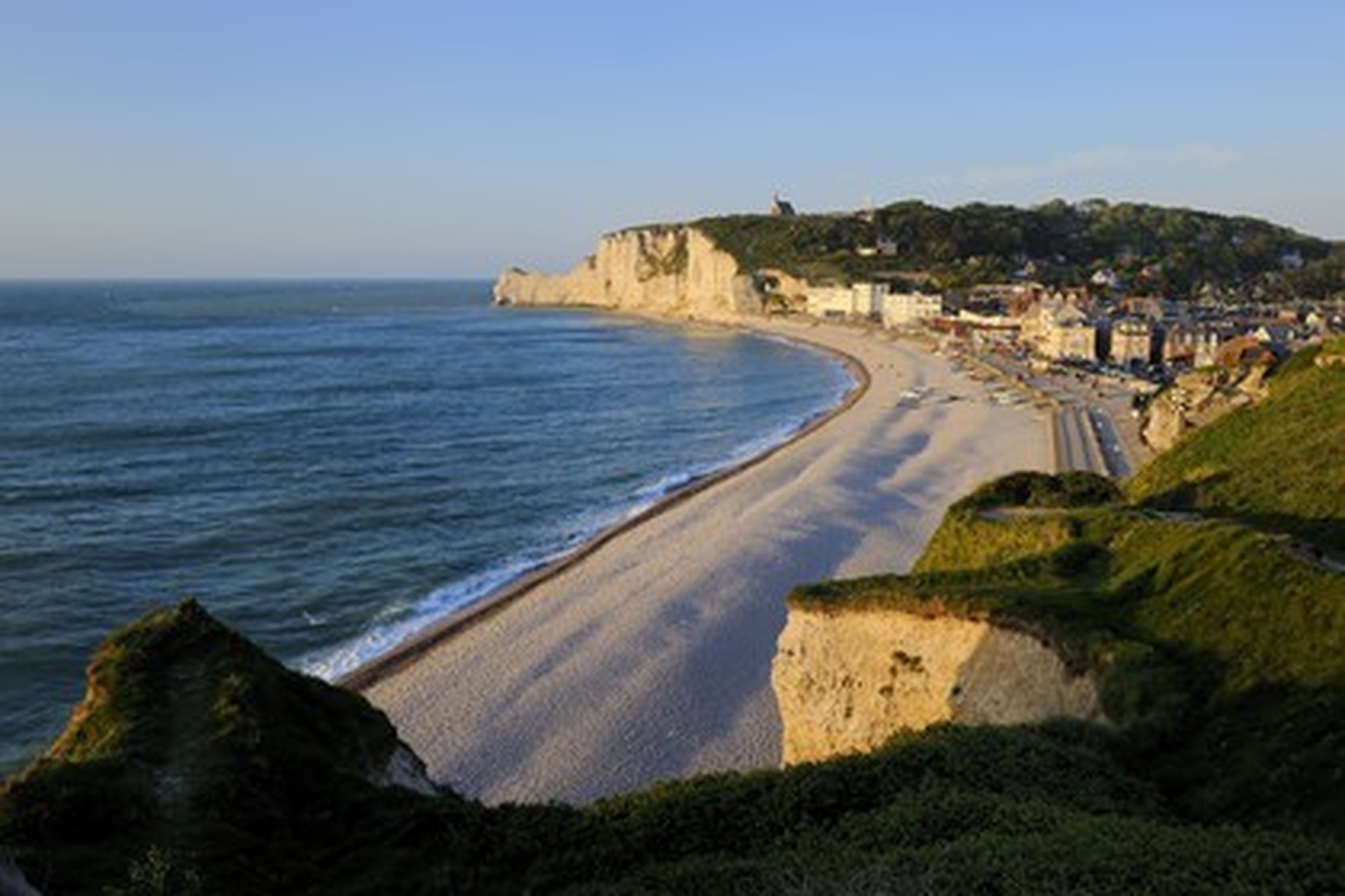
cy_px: 448
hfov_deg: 63.7
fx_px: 1083
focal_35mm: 29
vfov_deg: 45.0
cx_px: 672
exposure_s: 1/200
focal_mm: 29
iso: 200
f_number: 6.3
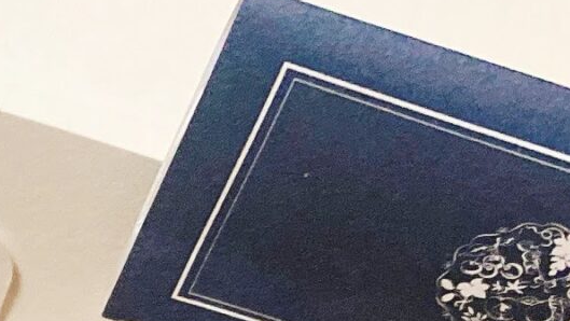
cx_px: -496
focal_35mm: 137
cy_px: 624
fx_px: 2071
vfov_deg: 8.4
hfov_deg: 13.8
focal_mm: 4.25
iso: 320
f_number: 1.8
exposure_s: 1/60
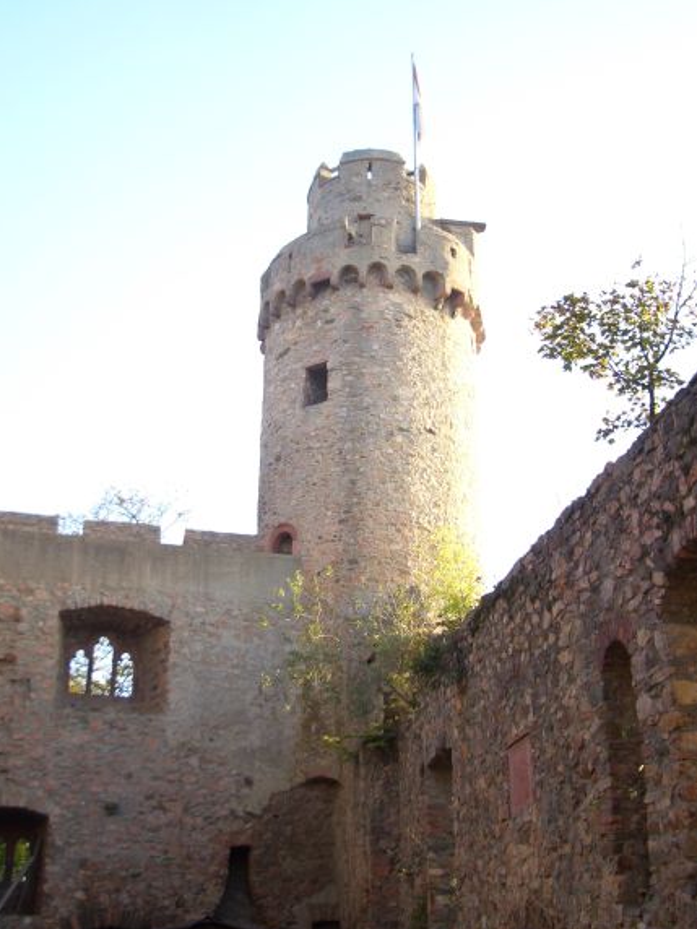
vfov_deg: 43.8
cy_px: 447
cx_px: 333
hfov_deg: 33.6
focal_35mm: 43
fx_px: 1154
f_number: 2.8
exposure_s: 1/100
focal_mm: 6.8
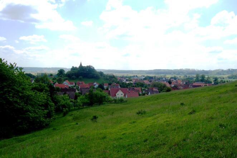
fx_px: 197
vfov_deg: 43.5
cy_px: 79
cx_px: 118
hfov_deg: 62.0
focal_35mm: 30
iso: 200
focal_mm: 20
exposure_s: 1/320
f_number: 9
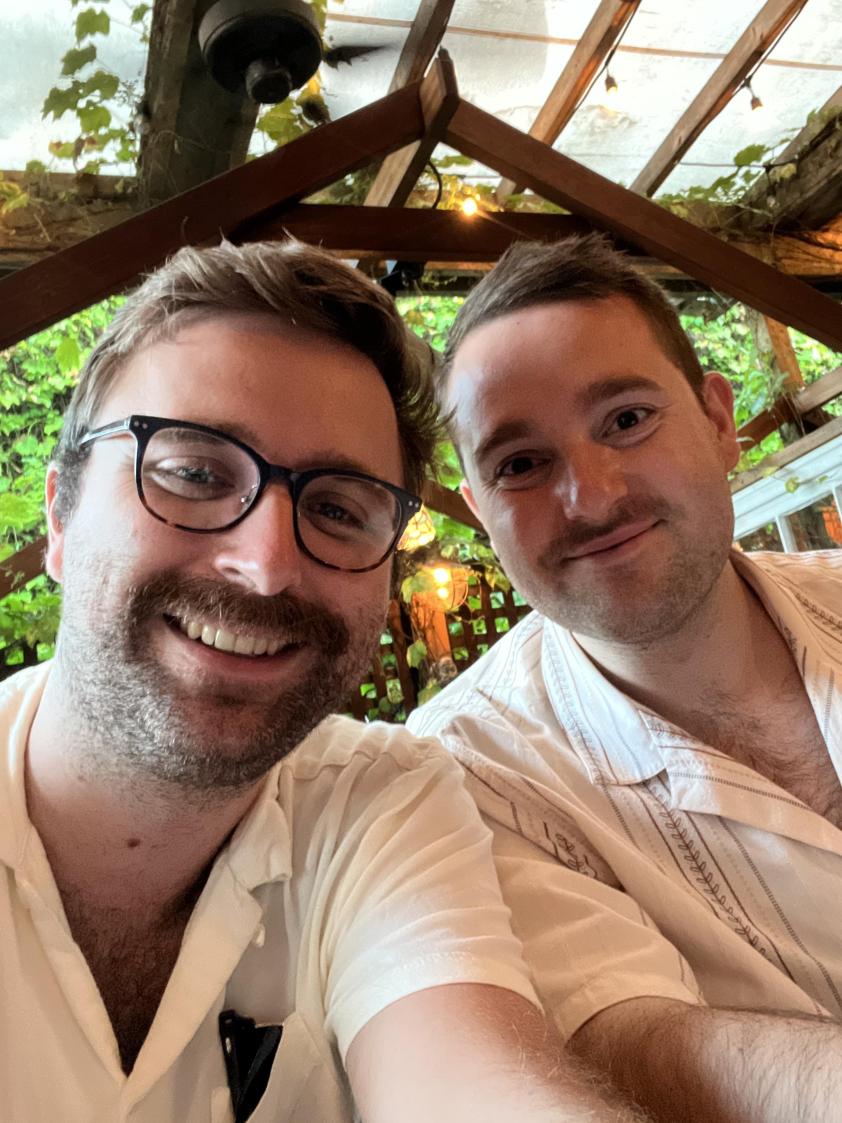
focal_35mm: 31
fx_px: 1005
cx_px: 412
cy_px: 544
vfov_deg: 58.3
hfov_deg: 45.4
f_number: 2.2
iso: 640
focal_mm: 2.71
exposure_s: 1/17
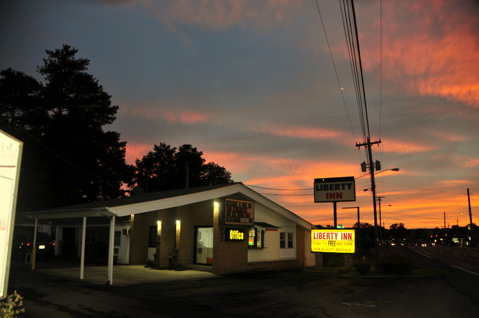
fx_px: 359
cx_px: 240
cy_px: 159
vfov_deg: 47.9
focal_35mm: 27
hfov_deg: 67.4
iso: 200
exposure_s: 1/30
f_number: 3.5
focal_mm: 18
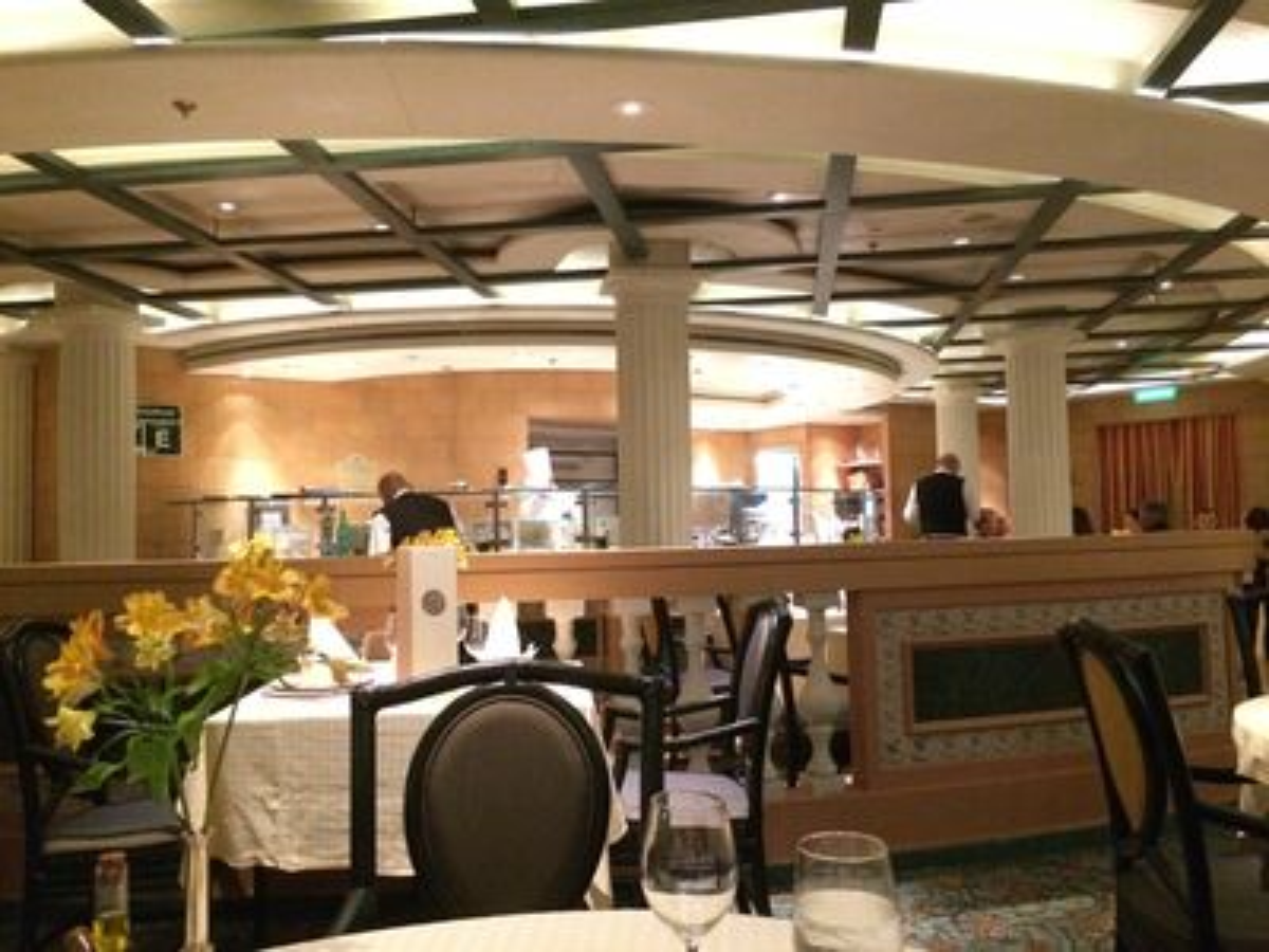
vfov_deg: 46.8
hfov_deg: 60.0
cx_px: 634
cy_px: 476
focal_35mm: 30
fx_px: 1100
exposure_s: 1/15
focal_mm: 4.12
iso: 800
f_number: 2.2
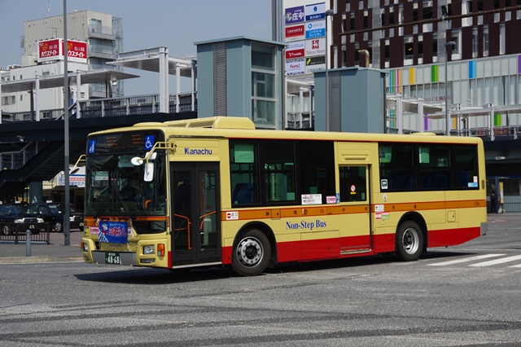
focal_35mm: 67
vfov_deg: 20.3
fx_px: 969
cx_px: 260
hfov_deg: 30.1
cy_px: 174
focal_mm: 45
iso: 200
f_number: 8
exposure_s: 1/800
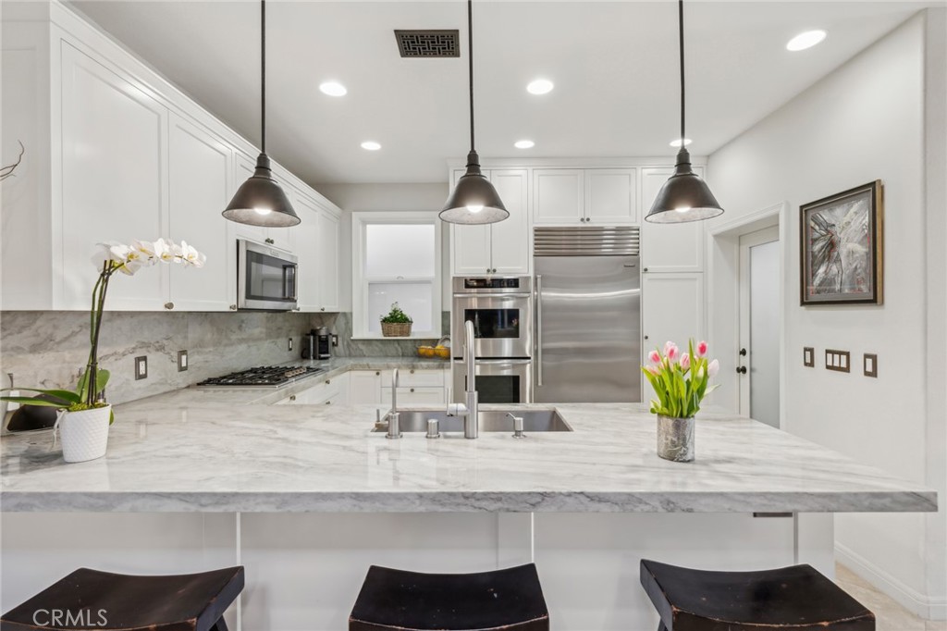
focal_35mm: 16
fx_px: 421
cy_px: 316
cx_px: 474
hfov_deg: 96.8
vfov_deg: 73.7
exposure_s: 1/6
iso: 200
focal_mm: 16
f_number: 9
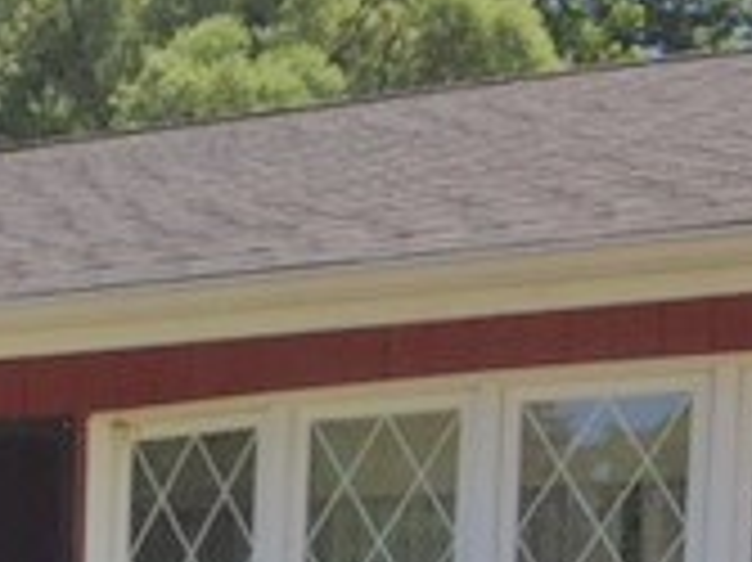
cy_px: 1025
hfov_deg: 15.8
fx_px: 2410
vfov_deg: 12.2
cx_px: -486
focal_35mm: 111
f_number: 2.2
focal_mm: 4.15
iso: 32
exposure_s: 1/1647
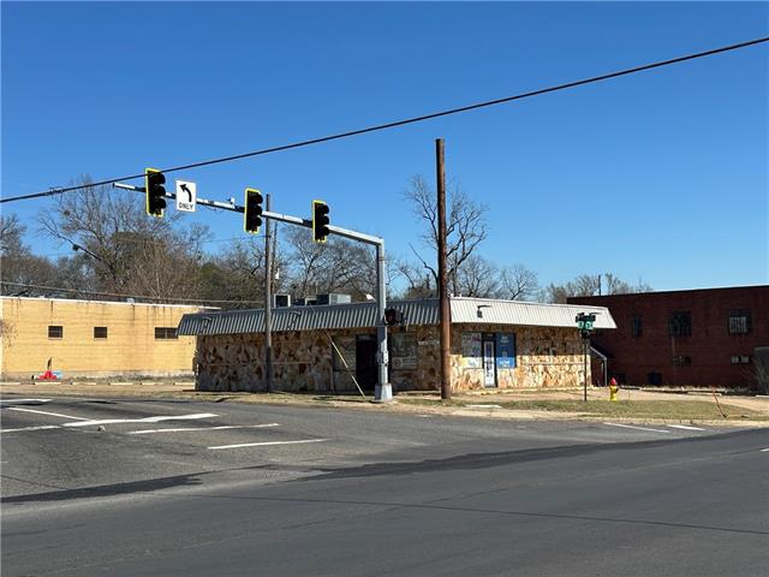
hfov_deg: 39.7
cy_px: 288
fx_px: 1066
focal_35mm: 48
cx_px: 384
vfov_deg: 30.3
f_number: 1.78
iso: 64
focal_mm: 6.86
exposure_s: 1/5556
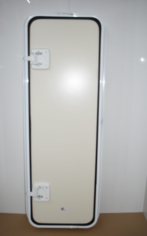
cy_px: 117
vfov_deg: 56.7
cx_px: 68
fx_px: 218
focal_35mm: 34
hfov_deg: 37.3
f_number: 3.8
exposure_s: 1/160
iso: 800
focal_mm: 22
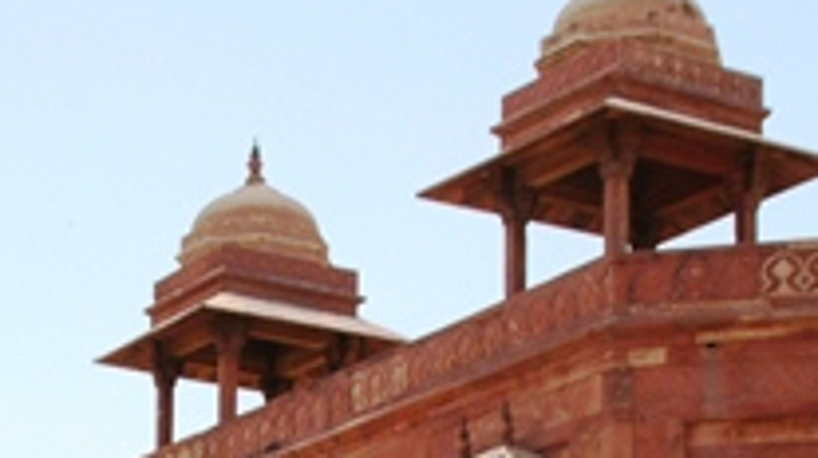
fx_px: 2636
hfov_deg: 17.5
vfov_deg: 9.6
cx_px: 146
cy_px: 707
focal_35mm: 122
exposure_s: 1/250
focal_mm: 25
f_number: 10
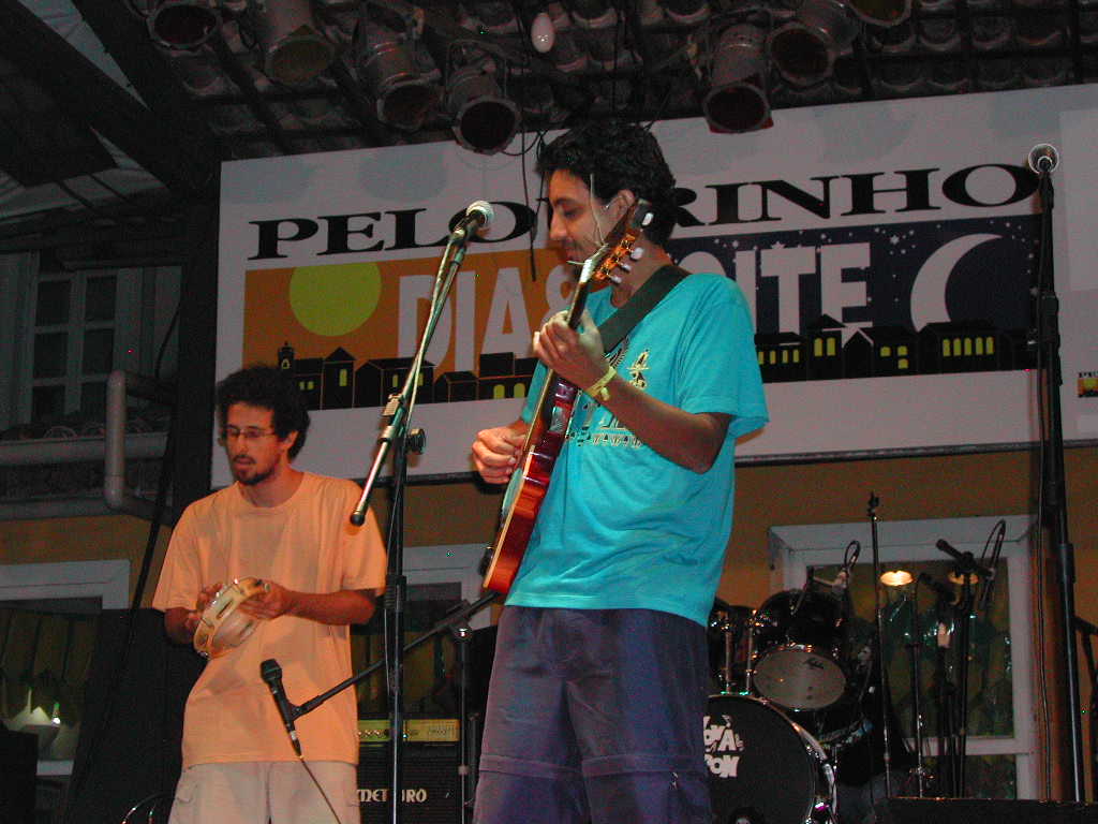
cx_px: 549
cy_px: 412
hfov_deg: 29.0
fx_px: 2125
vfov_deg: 21.9
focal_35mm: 67
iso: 400
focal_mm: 14.2
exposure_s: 1/60.1
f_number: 3.7
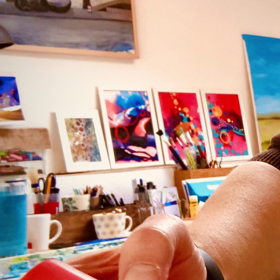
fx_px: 714
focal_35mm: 78
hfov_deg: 20.4
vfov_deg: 22.2
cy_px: 145
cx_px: 361
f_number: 2.2
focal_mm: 2.87
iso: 125
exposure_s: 1/60
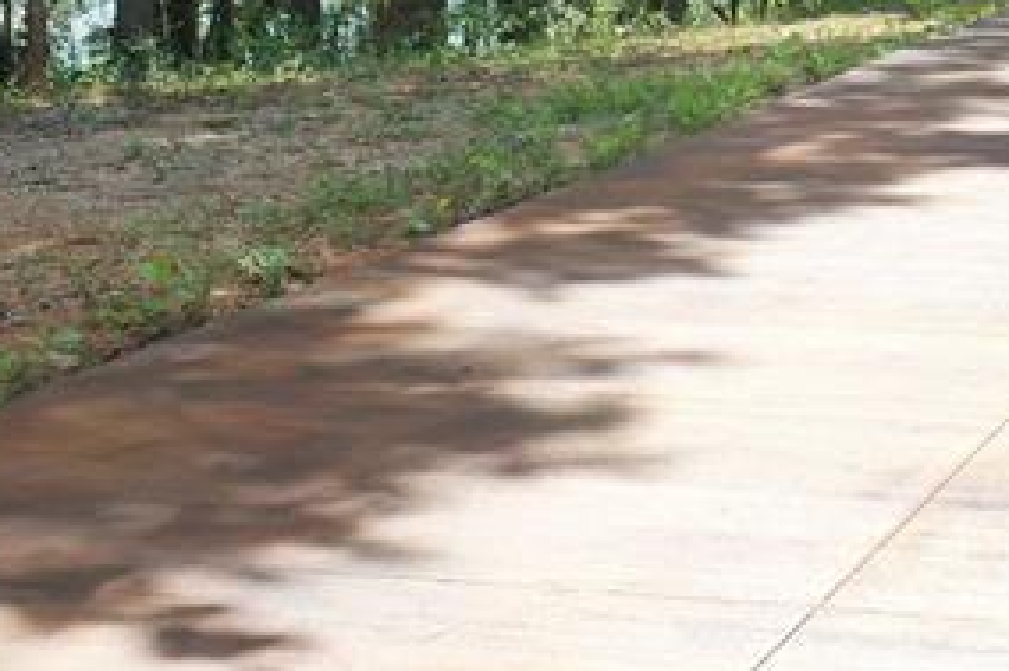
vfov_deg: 12.9
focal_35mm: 101
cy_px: -298
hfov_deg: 19.8
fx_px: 2829
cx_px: 920
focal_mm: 10.26
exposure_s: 1/240
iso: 100
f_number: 5
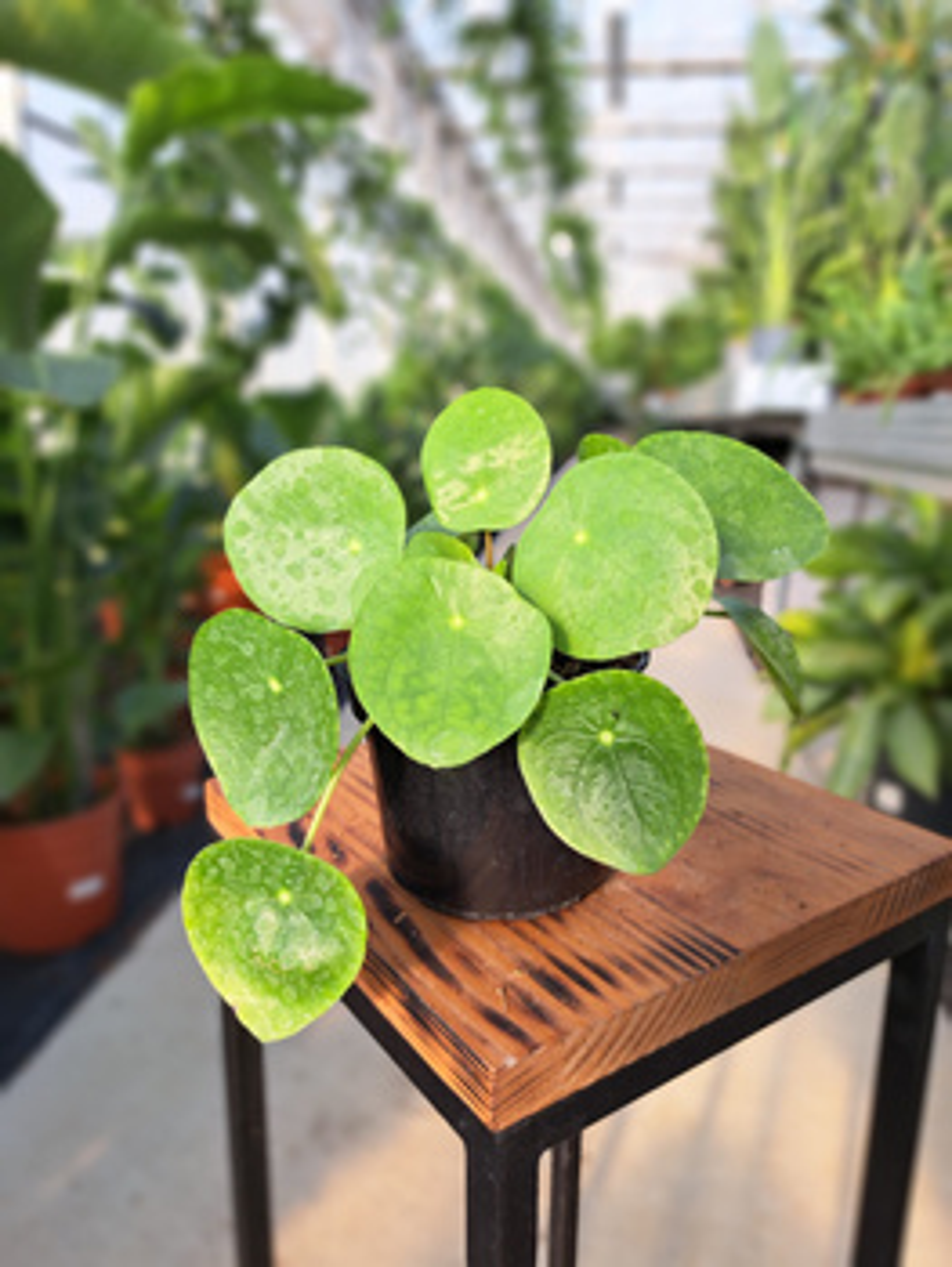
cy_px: 634
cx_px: 476
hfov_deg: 56.9
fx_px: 879
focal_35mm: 24
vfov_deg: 71.6
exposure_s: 1/169
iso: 50
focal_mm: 5.23
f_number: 1.8
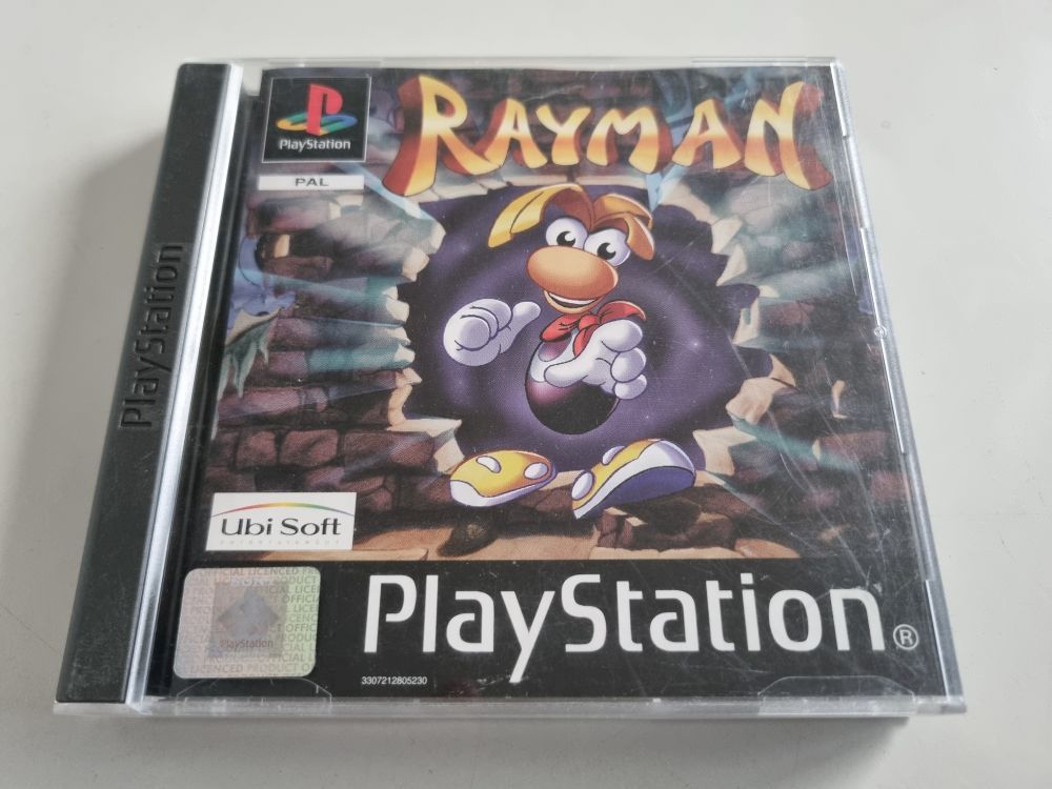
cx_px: 526
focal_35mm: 26
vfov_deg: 53.1
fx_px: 790
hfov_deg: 67.3
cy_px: 394
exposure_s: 1/50
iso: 500
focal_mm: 5.4
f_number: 1.8
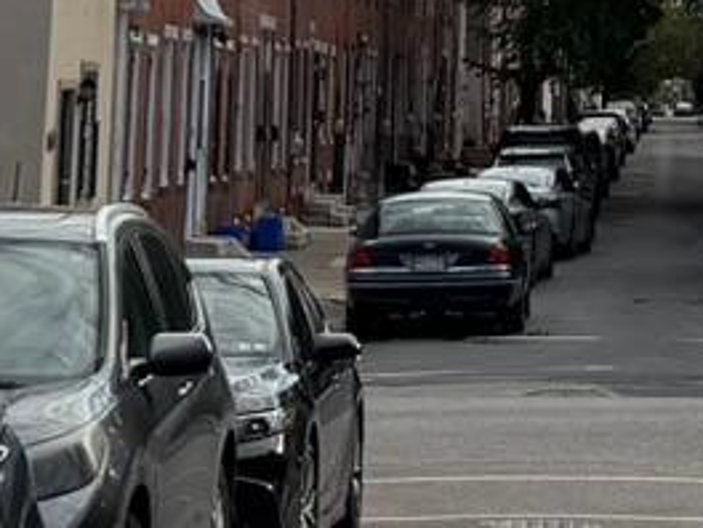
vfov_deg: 7.6
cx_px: 698
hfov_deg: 10.5
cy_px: -539
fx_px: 3777
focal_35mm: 186
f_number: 1.78
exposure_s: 1/6711
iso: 80
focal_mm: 6.76
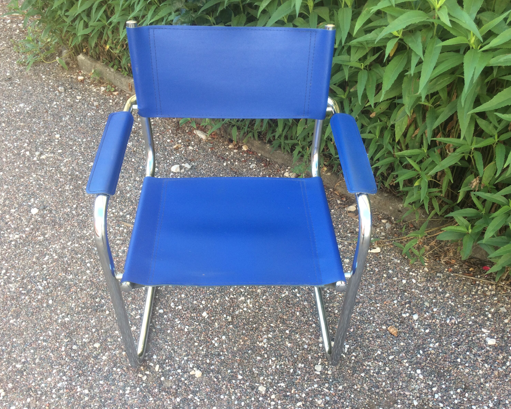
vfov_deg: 47.1
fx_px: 469
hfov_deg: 57.2
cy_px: 209
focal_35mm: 31
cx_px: 246
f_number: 2.2
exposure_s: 1/100
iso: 40
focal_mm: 4.15
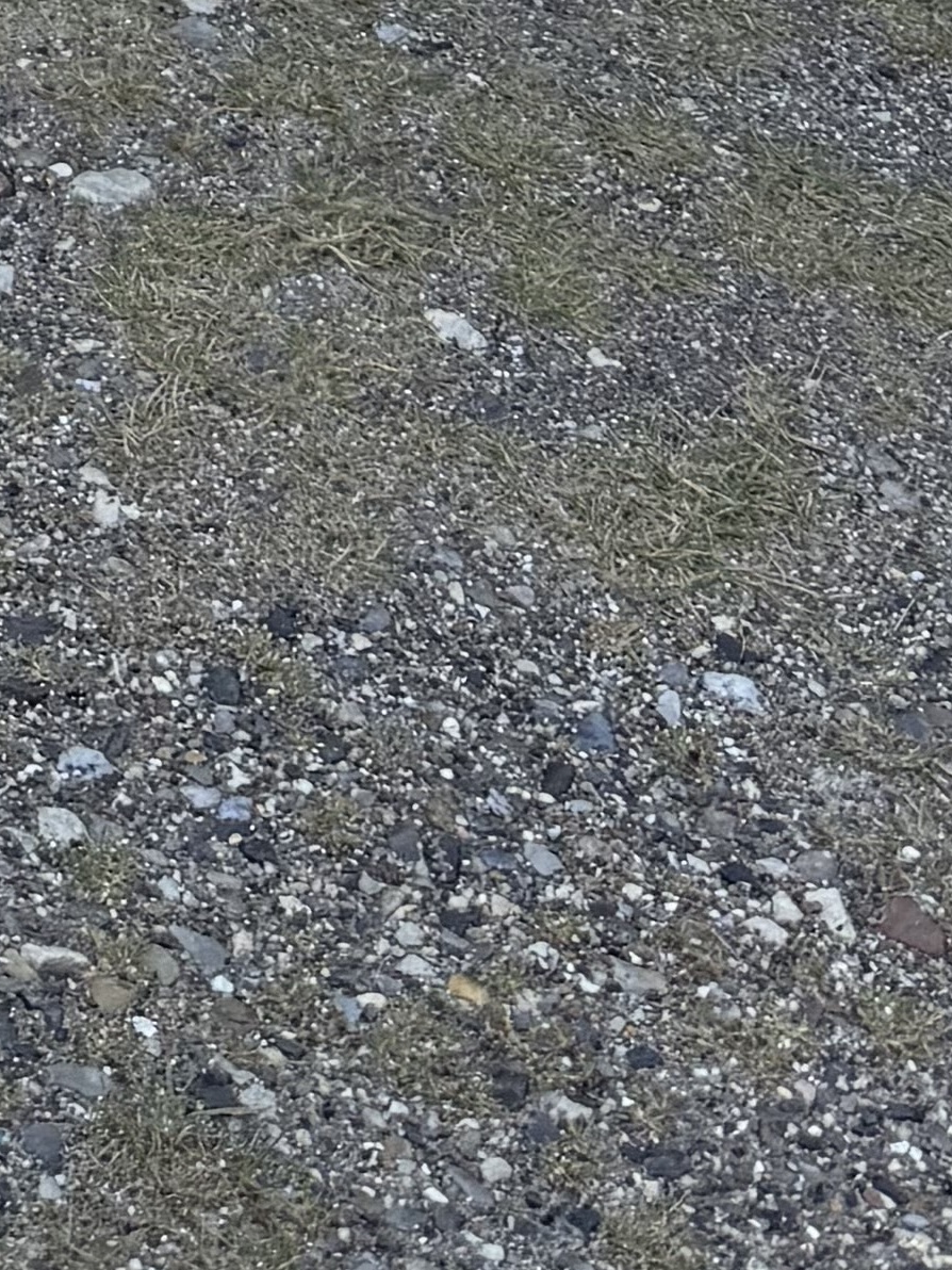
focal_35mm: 115
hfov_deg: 12.0
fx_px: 4217
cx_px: -672
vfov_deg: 13.8
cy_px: -1459
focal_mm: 6.76
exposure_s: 1/121
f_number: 1.78
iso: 80
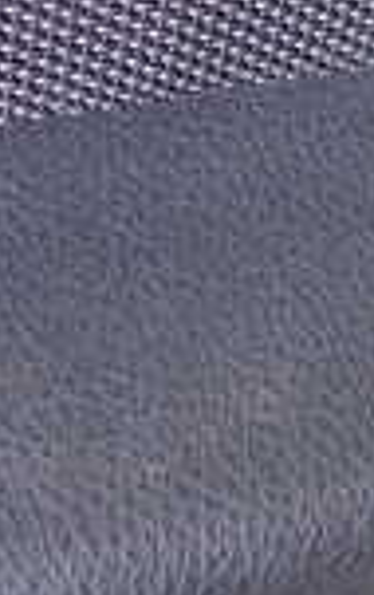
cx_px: 846
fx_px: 2045
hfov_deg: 9.5
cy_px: 20
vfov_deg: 16.2
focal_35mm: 126
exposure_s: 1/30
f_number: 2.3
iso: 640
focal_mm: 5.4
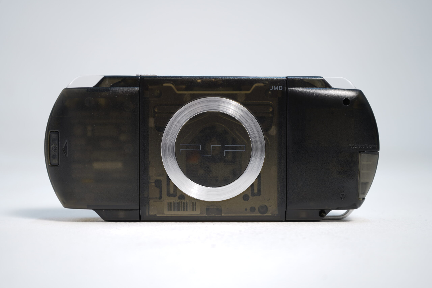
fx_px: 540
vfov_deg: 29.9
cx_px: 216
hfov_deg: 43.6
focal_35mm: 45
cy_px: 144
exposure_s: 1/4
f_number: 5.6
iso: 64
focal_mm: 45
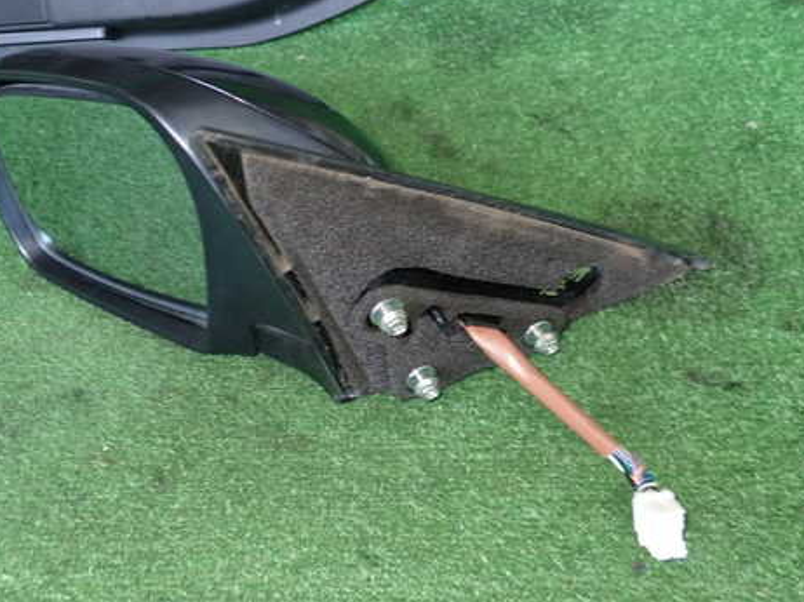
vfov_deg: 36.8
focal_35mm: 39
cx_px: 318
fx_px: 905
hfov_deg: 47.6
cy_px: 327
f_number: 2.3
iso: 200
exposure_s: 1/30
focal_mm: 5.4
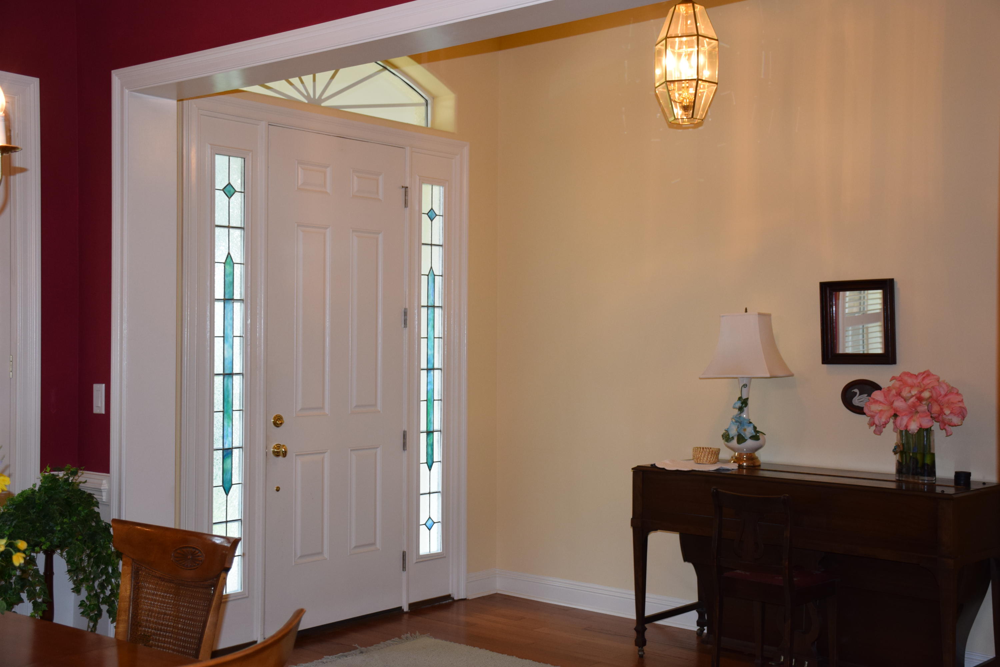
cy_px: 334
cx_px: 500
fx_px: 1250
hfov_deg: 43.6
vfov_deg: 29.9
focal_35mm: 45
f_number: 4.5
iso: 800
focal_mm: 30
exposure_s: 1/80
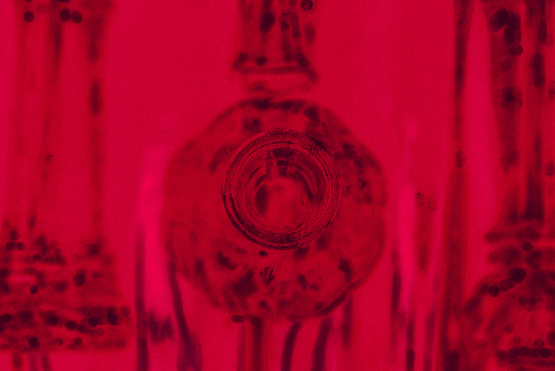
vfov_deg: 19.5
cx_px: 278
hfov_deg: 28.8
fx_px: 1080
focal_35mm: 70
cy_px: 186
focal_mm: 70
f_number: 8
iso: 100
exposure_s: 1/15
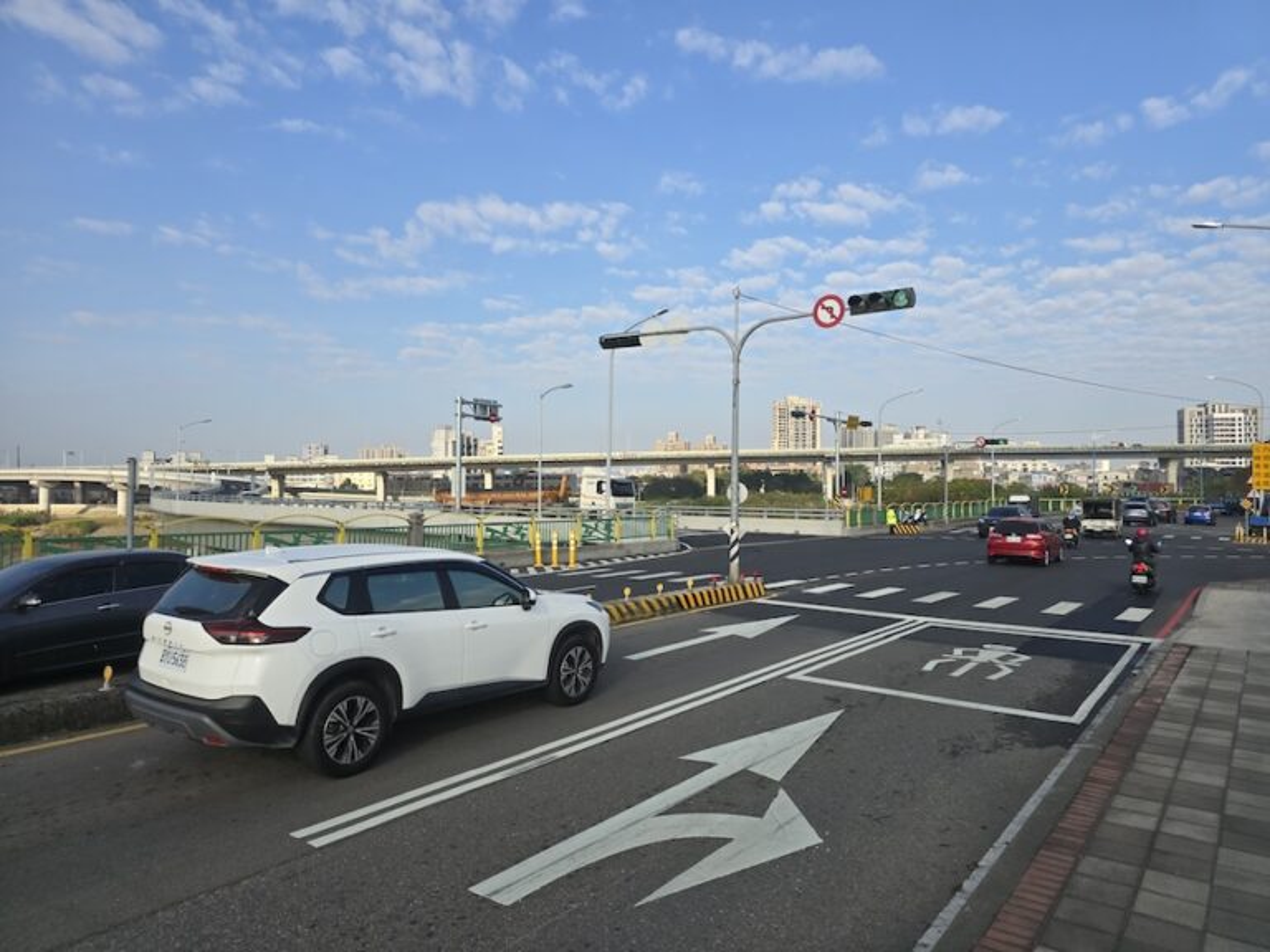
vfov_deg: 58.9
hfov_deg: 73.9
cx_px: 635
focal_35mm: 23
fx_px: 844
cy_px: 476
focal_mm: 6.3
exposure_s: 1/619
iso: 12
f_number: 1.7
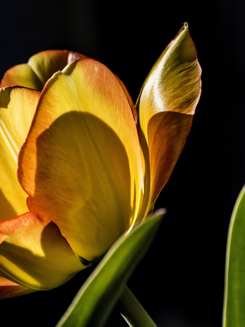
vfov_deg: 10.1
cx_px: 21
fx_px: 1850
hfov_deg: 7.6
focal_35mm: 196
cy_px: 164
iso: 400
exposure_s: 1/1250
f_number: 11
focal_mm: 90
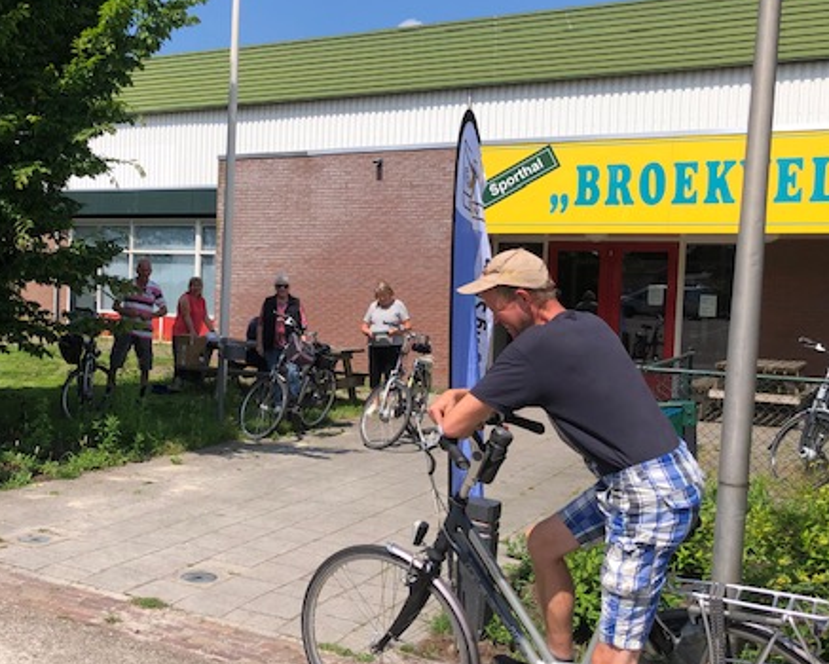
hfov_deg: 44.9
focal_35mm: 40
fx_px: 982
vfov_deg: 37.4
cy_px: 340
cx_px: 262
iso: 20
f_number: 1.8
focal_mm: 4
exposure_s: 1/1919
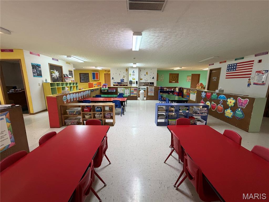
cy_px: 101
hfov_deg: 102.1
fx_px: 109
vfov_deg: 85.7
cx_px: 134
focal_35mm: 14
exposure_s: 1/60
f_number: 2.2
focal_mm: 2.22
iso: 400
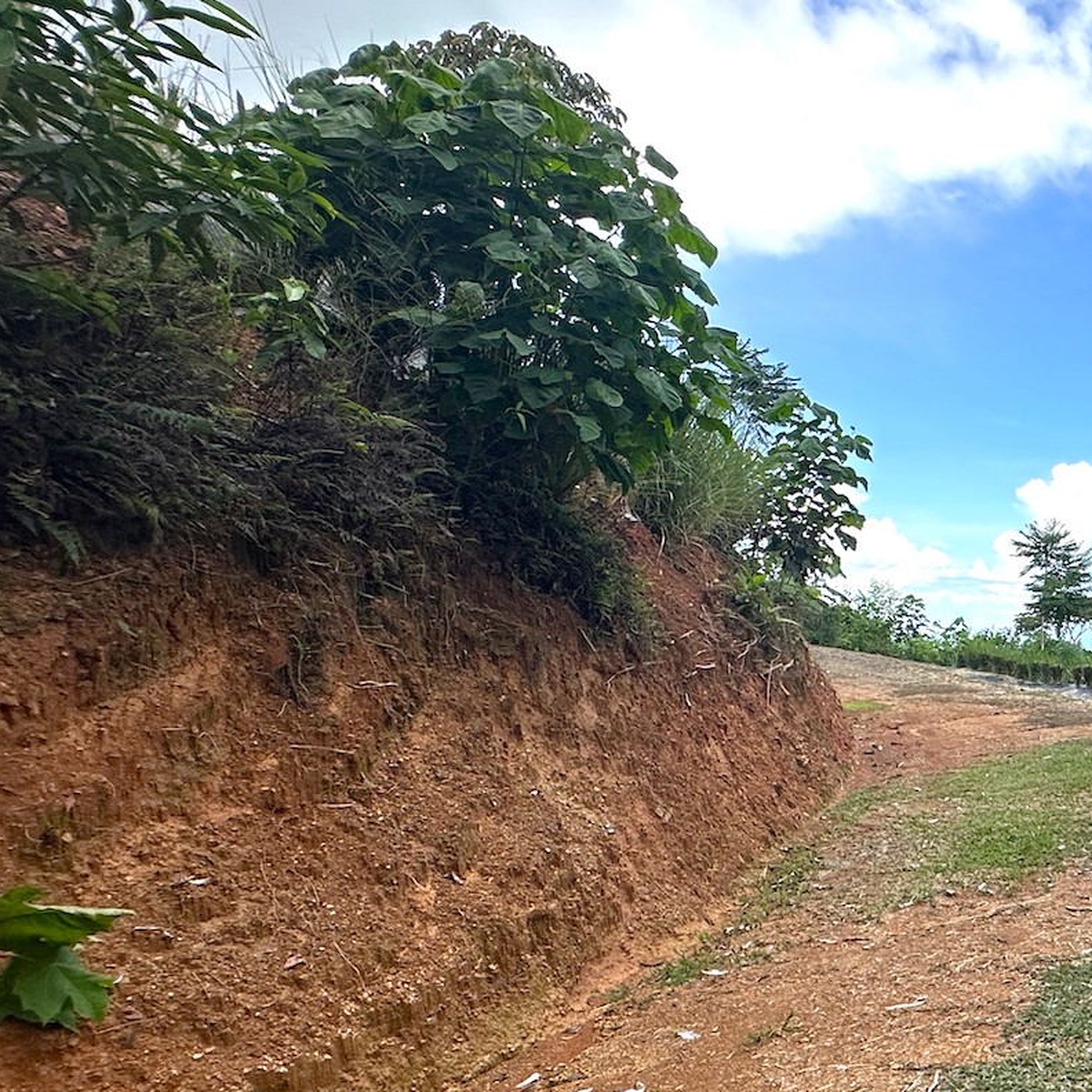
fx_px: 1071
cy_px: 651
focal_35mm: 30
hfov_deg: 40.7
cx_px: 1260
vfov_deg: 53.7
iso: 50
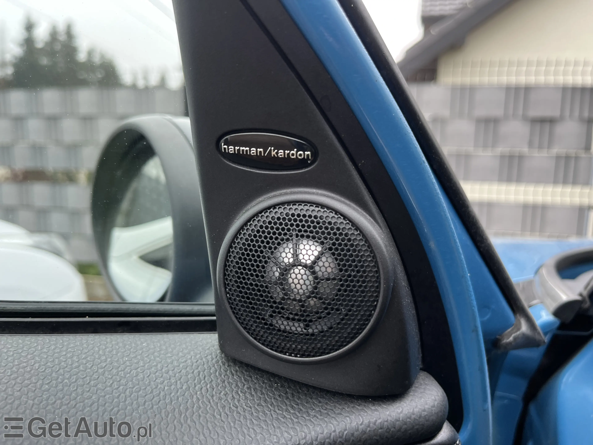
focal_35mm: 26
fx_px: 445
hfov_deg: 67.3
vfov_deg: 53.1
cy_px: 222
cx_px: 296
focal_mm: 5.1
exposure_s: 1/122
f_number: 1.6
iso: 50
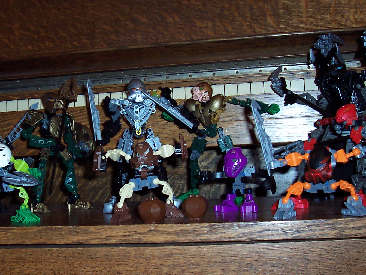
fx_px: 592
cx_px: 138
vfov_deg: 26.1
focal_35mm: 56
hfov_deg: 34.2
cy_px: 128
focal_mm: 5.6
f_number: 2.8
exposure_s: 1/60
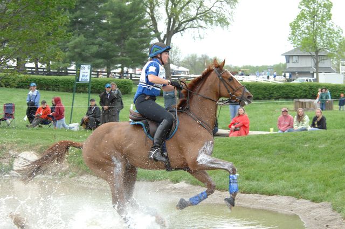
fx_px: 1149
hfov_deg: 17.1
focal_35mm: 120
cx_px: 172
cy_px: 114
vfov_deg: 11.4
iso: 500
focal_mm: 80
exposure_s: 1/500
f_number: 7.6
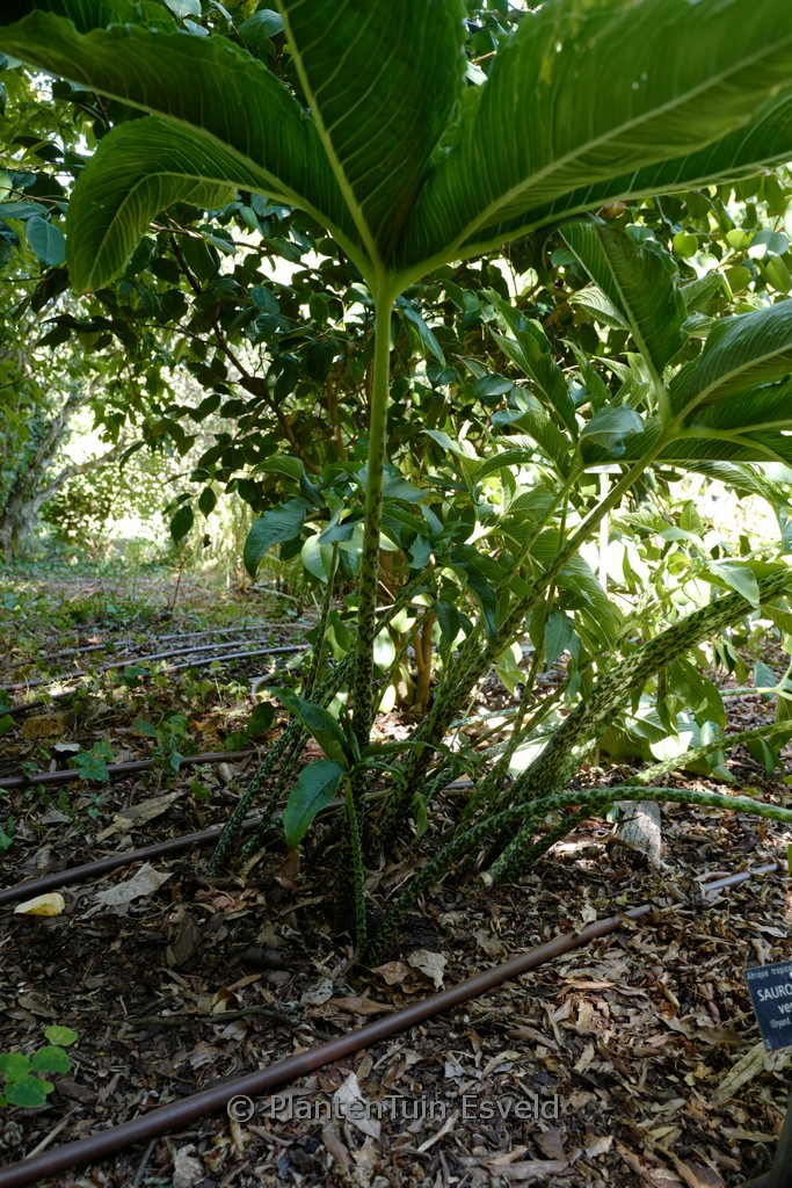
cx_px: 396
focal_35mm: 28
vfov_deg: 65.5
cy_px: 594
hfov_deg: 46.4
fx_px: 924
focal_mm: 28
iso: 400
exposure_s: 1/25
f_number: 7.1
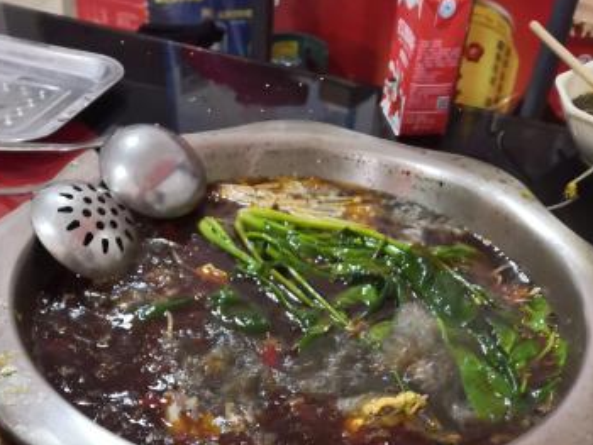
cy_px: 492
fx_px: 789
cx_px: 274
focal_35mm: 46
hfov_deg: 41.2
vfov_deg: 28.6
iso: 800
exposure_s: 1/25
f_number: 1.8
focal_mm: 3.95
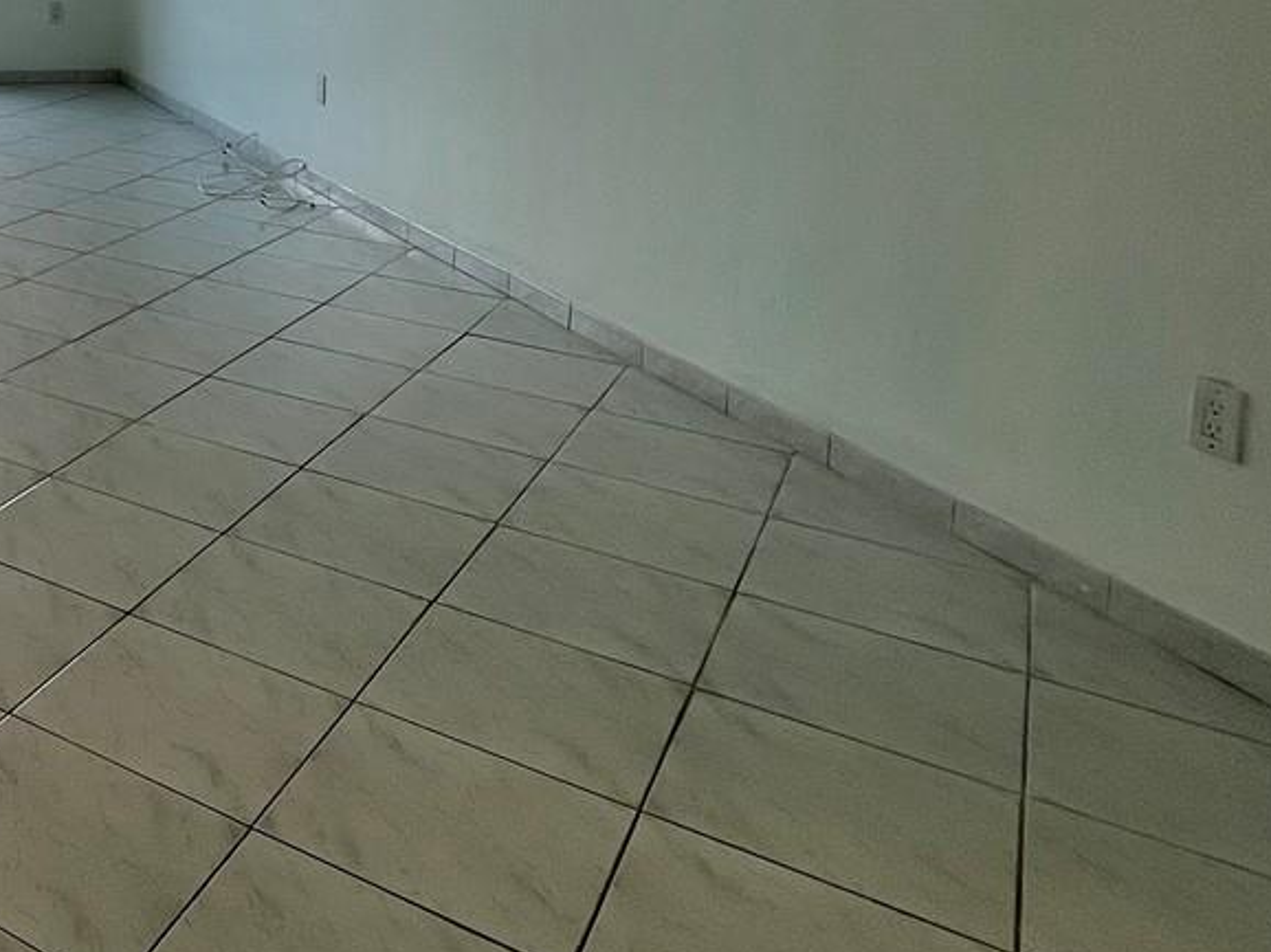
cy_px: -22
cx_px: -246
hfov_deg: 38.4
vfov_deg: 35.4
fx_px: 1321
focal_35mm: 36
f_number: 1.8
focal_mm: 1.57
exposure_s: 1/120
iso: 32
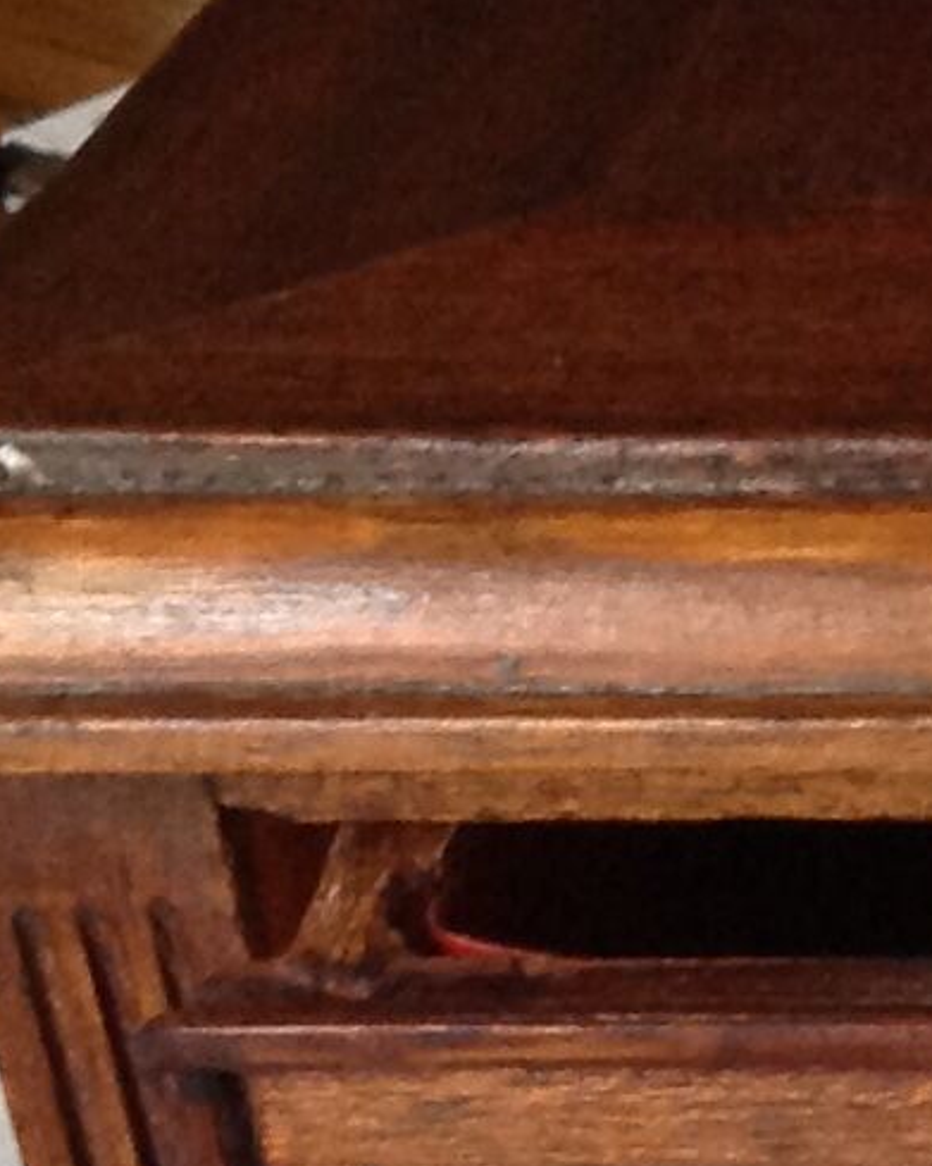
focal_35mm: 181
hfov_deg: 7.8
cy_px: 1755
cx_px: 2376
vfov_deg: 10.3
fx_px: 6243
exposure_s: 1/15
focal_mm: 4.28
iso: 200
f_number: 2.4
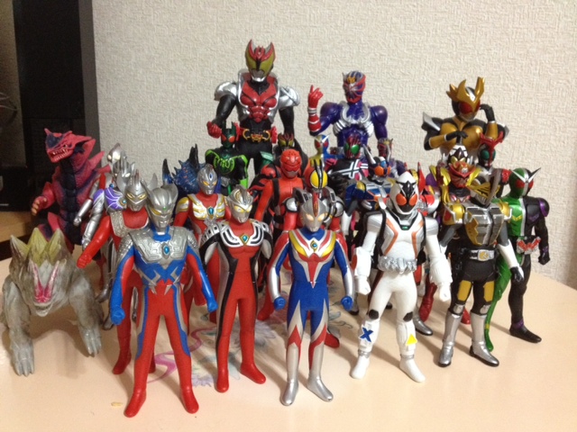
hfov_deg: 52.6
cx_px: 288
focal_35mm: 35
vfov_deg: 40.7
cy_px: 216
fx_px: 583
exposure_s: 1/15
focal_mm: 4.28
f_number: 2.4
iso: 400
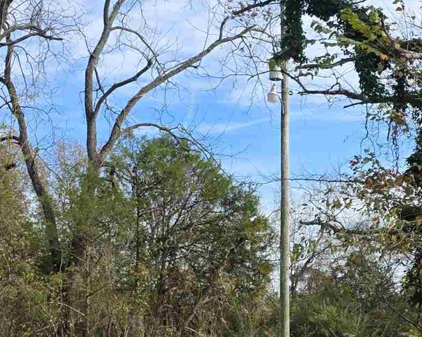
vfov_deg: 17.3
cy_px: 285
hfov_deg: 21.5
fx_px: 1099
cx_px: 318
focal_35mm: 88
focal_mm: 6.3
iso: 80
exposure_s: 1/3255
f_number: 1.7
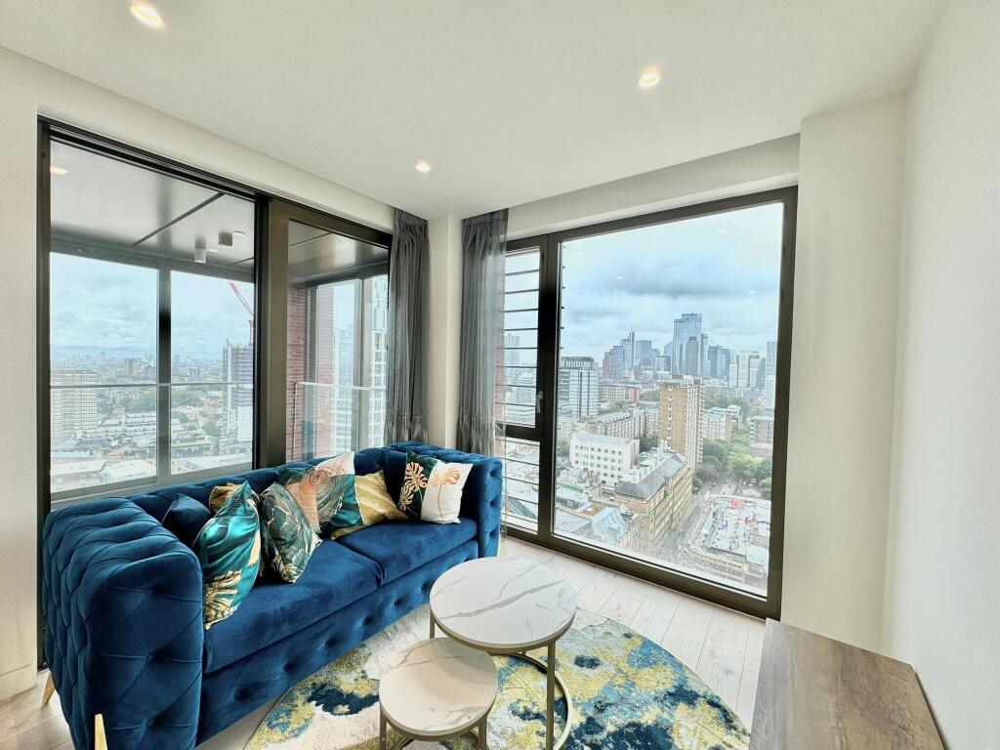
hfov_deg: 102.1
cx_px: 500
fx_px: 404
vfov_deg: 85.7
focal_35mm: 14
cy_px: 375
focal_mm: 2.22
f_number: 2.2
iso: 80
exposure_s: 1/100
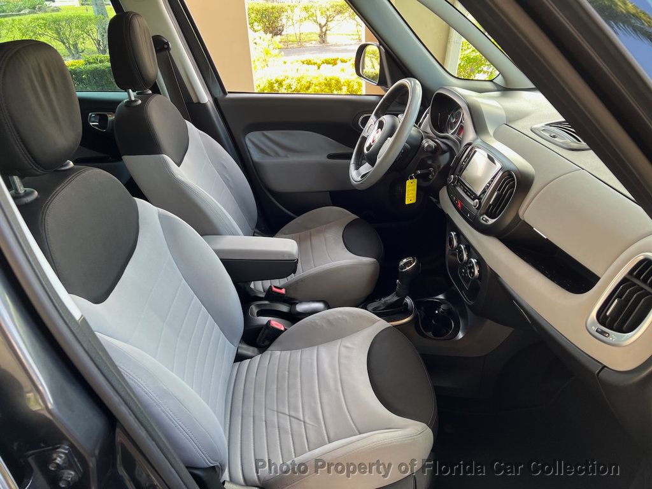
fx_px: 490
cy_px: 244
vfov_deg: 53.1
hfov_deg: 67.3
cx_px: 326
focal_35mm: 26
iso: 80
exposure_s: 1/121
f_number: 1.5
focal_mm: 5.7
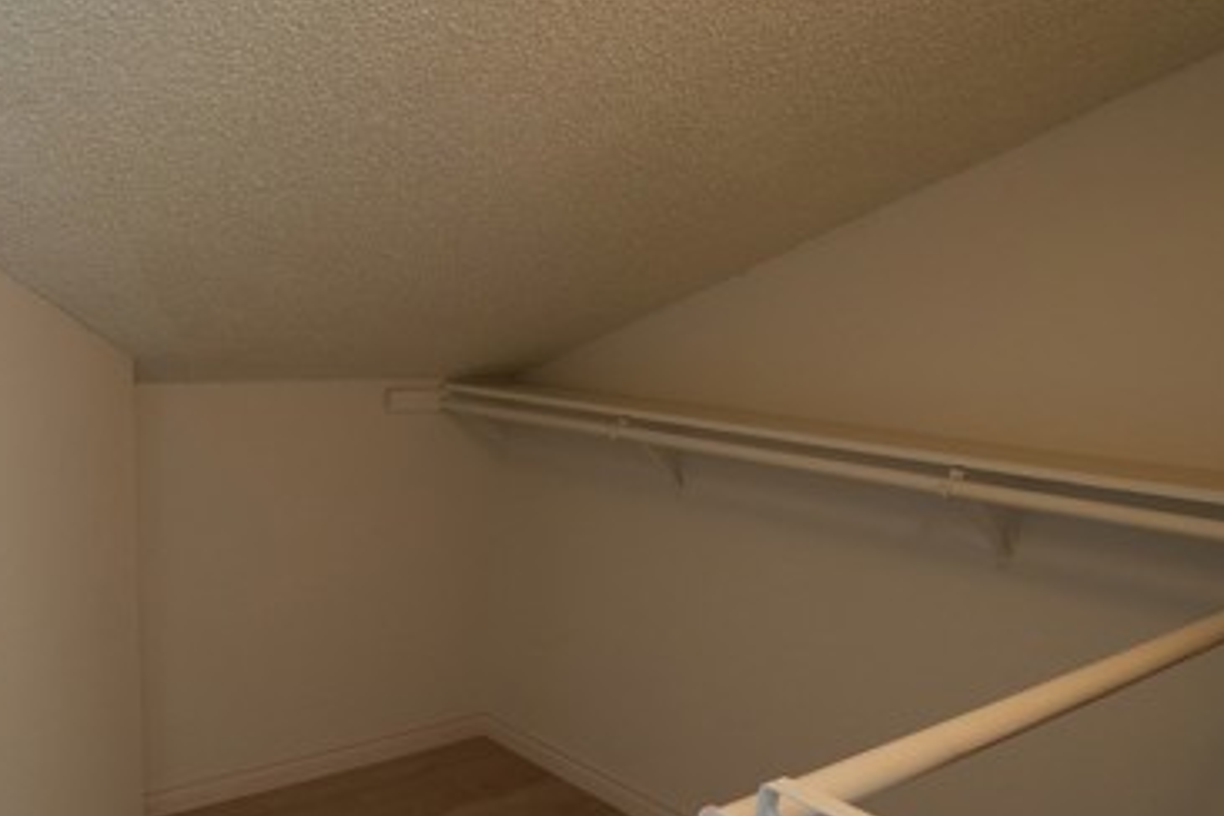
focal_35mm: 28
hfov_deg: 61.0
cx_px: 274
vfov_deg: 45.7
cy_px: 540
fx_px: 952
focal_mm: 16
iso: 1250
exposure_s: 1/30
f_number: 6.3
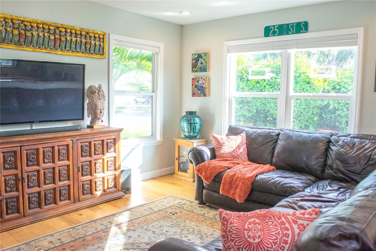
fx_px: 313
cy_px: 126
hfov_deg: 61.9
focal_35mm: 30
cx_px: 188
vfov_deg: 43.6
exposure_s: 1/80
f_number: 8
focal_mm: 20
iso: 400
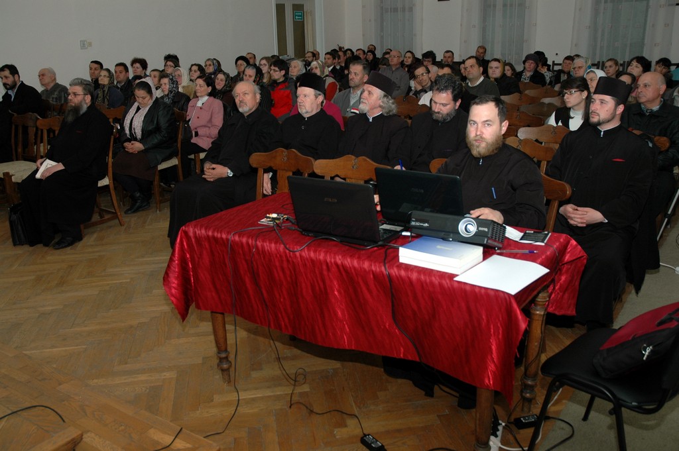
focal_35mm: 33
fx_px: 622
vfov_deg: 39.9
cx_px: 340
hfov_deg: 57.3
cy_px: 226
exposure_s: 1/60
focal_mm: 22
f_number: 4.5
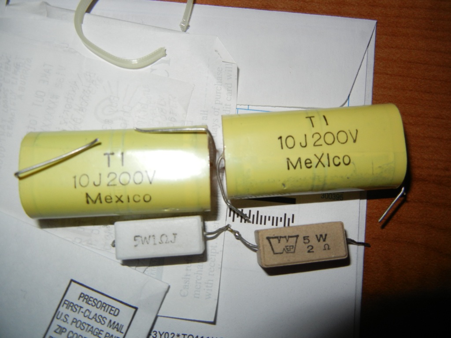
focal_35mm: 30
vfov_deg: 46.8
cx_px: 226
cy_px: 169
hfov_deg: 60.0
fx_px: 391
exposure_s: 1/30
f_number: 7
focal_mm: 5.4
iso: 200
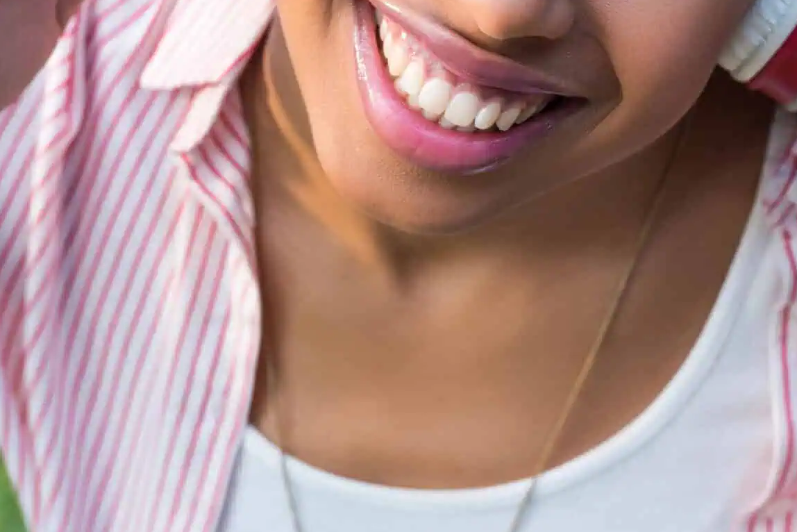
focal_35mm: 446
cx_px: 516
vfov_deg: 3.1
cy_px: -55
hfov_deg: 4.6
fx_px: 9876
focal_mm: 200
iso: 200
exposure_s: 1/200
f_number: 5.6
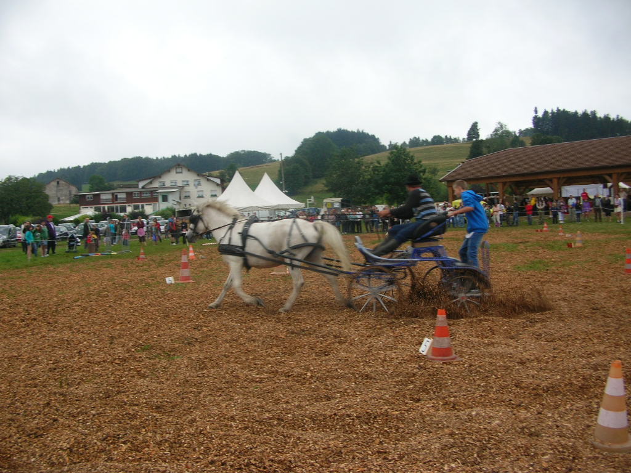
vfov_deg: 40.7
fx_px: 638
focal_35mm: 35
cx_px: 316
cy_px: 236
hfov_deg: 52.6
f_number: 2.8
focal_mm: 5.8
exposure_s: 1/59.1
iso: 50
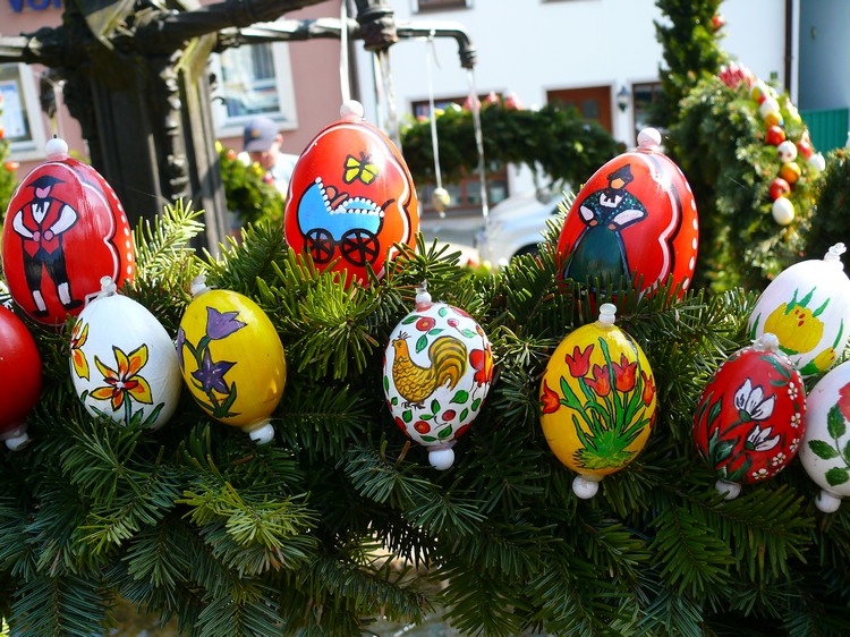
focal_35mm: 35
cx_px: 425
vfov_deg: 40.7
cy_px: 318
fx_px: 859
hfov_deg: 52.6
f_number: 3.2
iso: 100
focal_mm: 7.4
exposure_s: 1/100
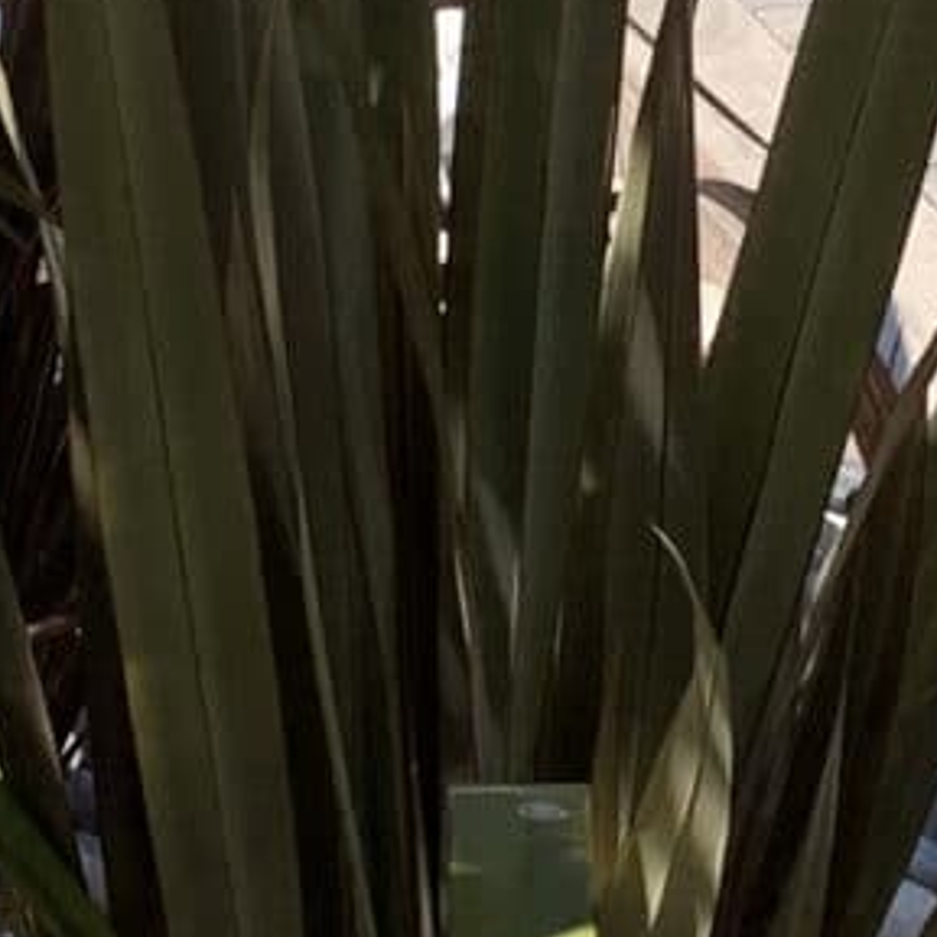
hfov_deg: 8.4
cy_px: -1428
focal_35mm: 204
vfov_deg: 7.9
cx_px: 1262
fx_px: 6247
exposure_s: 1/1076
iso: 25
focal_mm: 4.25
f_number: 1.8
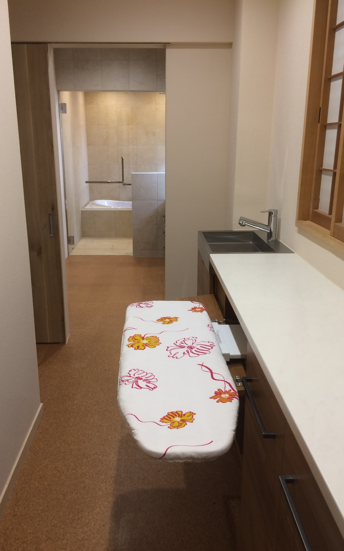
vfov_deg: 61.2
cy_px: 277
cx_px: 158
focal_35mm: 31
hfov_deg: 40.6
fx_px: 465
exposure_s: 1/30
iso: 50
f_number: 2.2
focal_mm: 4.15
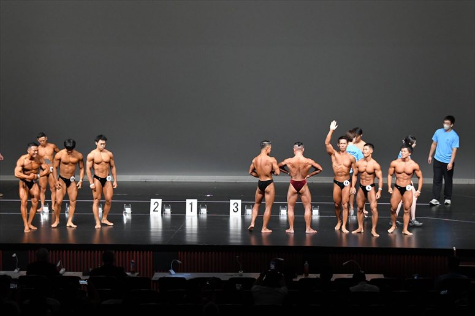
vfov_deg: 13.0
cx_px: 238
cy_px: 158
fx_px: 1385
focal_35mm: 105
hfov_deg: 19.5
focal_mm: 70
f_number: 5.6
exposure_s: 1/400
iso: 4000
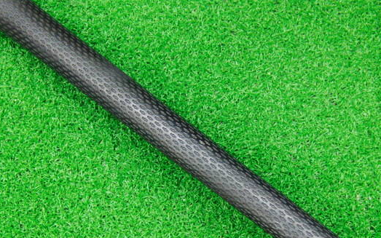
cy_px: 157
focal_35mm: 48
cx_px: 187
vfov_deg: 26.7
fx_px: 498
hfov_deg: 41.8
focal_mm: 6.42
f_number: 3.6
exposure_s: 1/20
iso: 400
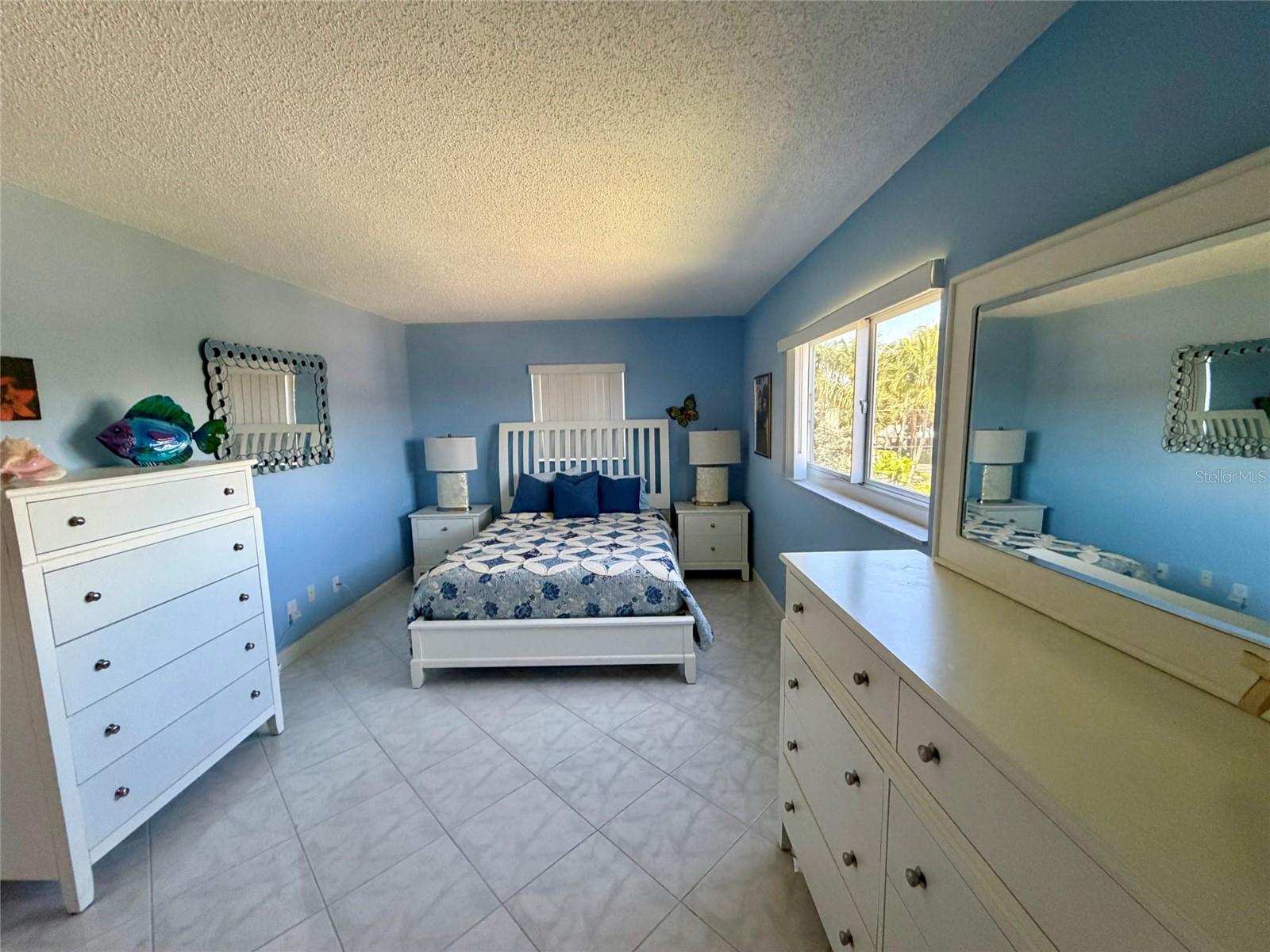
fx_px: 514
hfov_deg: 102.1
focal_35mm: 14
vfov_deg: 85.7
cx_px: 635
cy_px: 476
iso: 320
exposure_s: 1/94
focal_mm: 2.22
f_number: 2.2
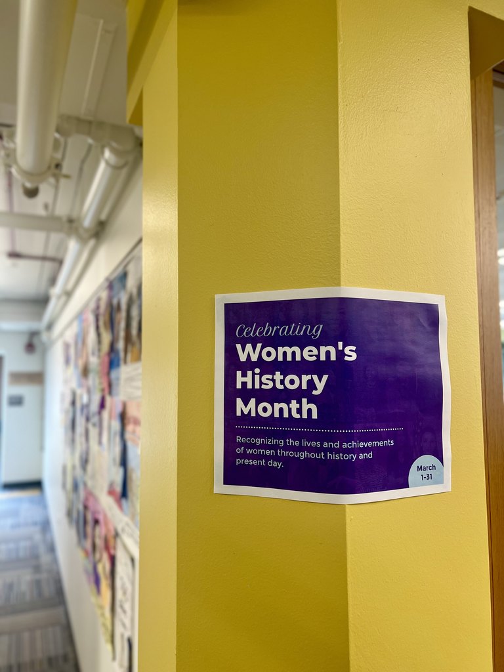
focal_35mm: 26
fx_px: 505
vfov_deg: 67.3
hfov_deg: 53.1
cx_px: 252
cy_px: 336
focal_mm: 5.7
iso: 80
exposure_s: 1/75
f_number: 1.5
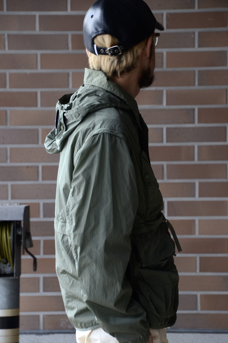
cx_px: 114
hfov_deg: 6.8
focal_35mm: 202
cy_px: 172
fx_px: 1932
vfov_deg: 10.2
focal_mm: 135
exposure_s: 1/100
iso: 640
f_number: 6
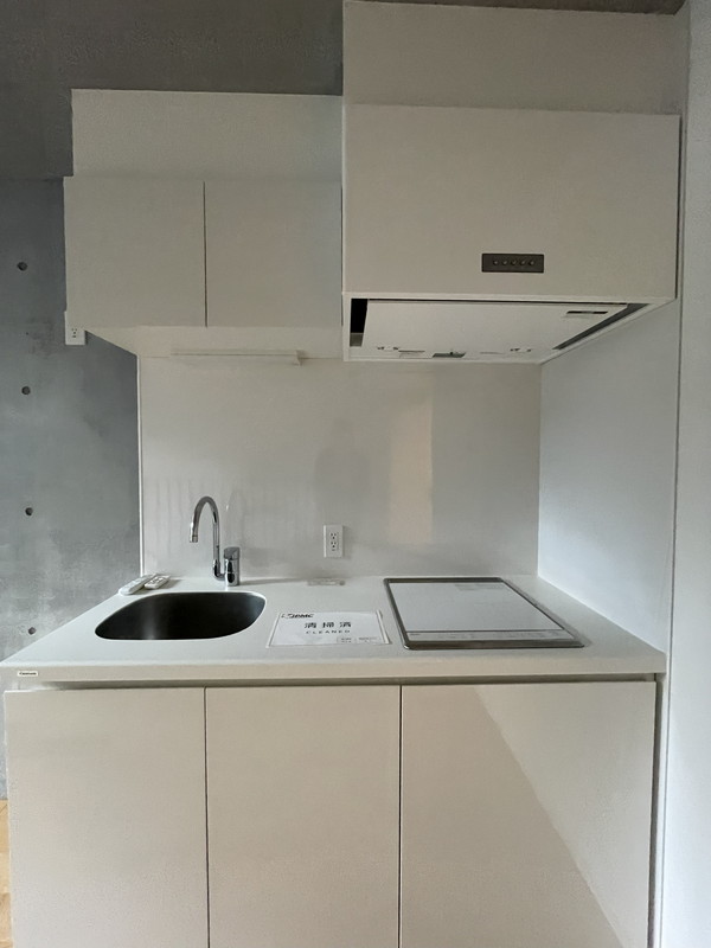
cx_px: 356
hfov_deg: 85.7
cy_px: 474
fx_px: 383
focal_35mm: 14
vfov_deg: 102.1
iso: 800
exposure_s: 1/50
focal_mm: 1.55
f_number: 2.4
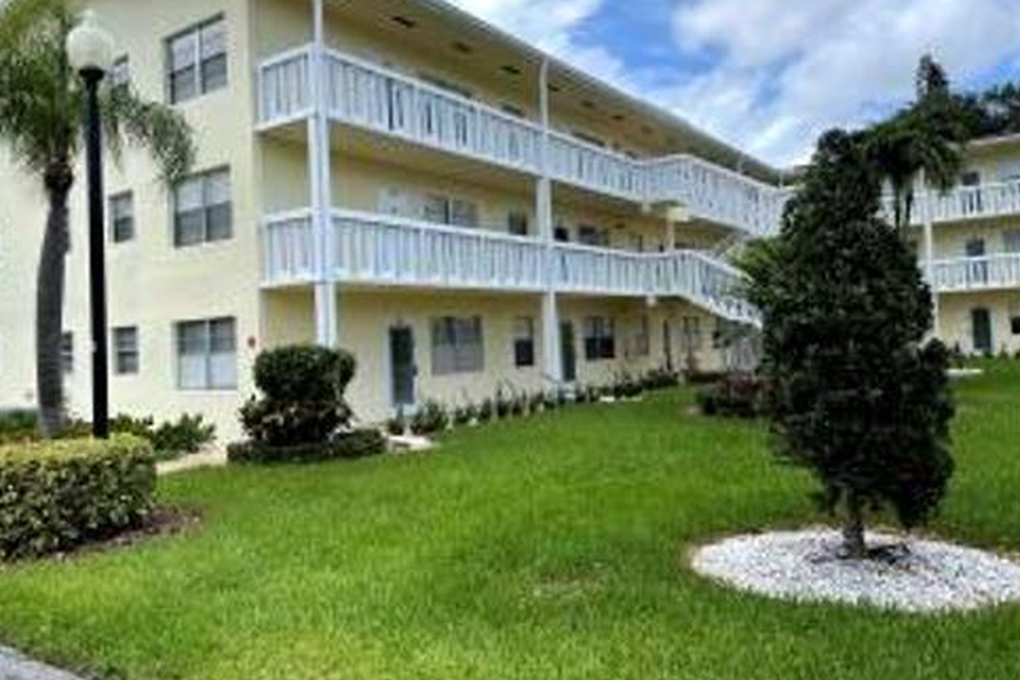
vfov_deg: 46.3
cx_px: 511
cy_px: 292
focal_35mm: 28
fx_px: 793
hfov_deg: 65.5
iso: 32
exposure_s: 1/3344
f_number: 1.6
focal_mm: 5.1
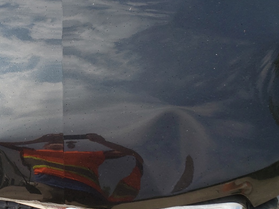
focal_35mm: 50
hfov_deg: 37.1
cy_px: 79
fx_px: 403
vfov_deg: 29.0
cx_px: 65
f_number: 1.5
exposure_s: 1/2000
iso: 50
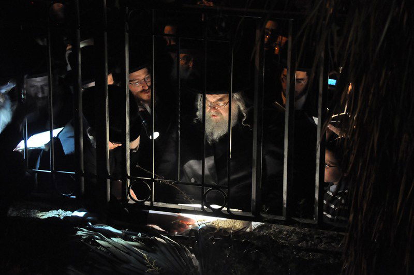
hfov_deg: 15.9
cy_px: 138
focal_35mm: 129
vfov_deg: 10.6
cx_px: 207
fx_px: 1481
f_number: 5.6
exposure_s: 1/15
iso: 3200
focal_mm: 86
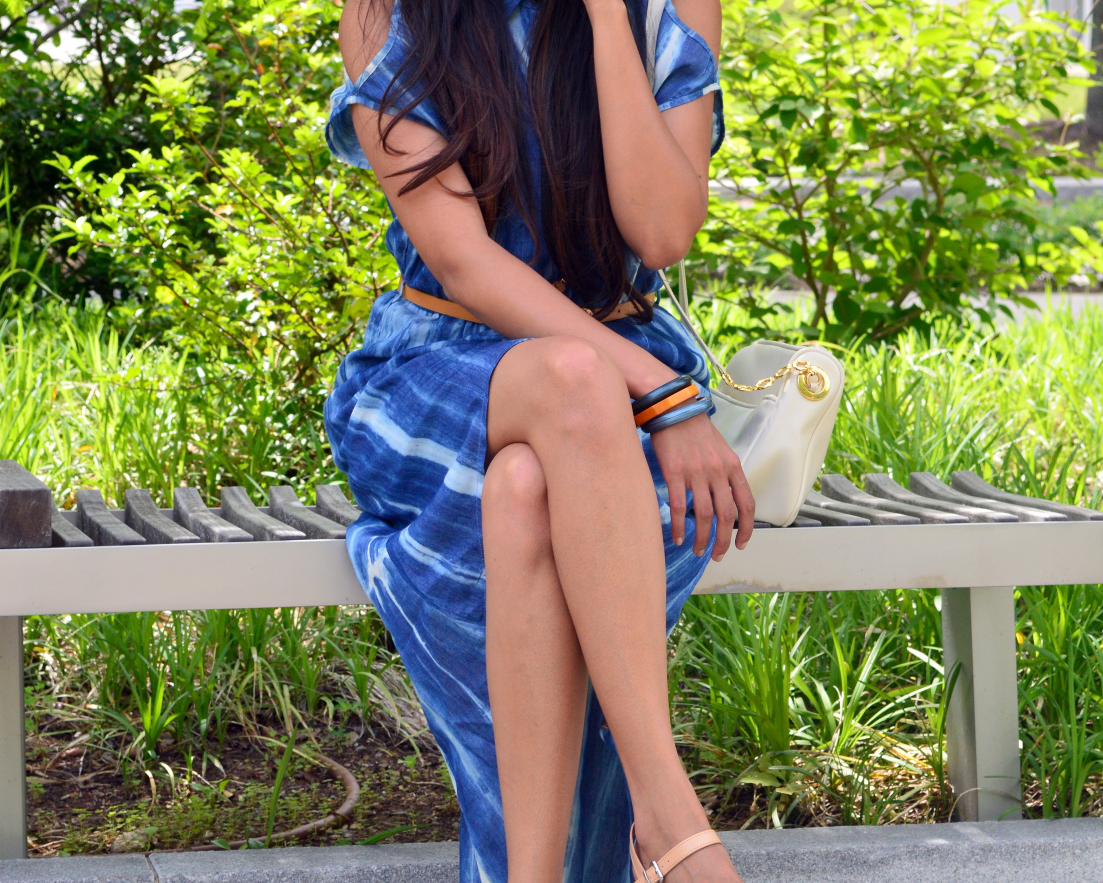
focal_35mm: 117
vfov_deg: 13.2
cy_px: 370
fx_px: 3810
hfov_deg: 16.5
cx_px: 552
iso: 400
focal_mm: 55
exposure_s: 1/200
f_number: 7.1
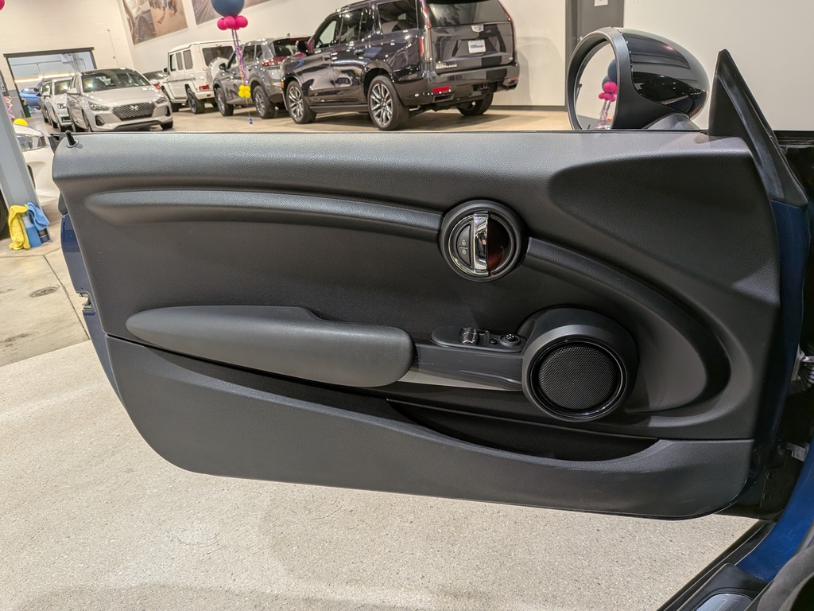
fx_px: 564
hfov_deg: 71.6
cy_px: 306
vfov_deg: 56.8
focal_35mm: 24
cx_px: 407
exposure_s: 1/204
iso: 28
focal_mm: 4.53
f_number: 1.7
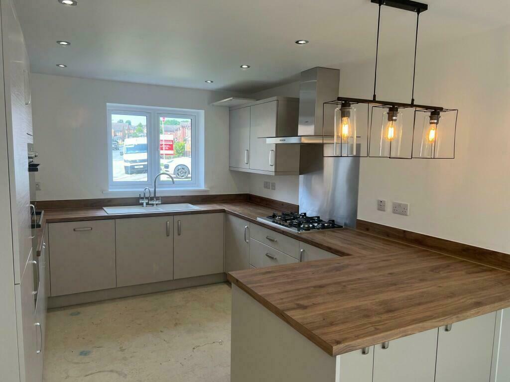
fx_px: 383
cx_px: 255
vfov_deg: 53.1
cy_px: 191
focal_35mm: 26
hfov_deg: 67.3
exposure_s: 1/232
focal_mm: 5.7
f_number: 1.5
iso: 40
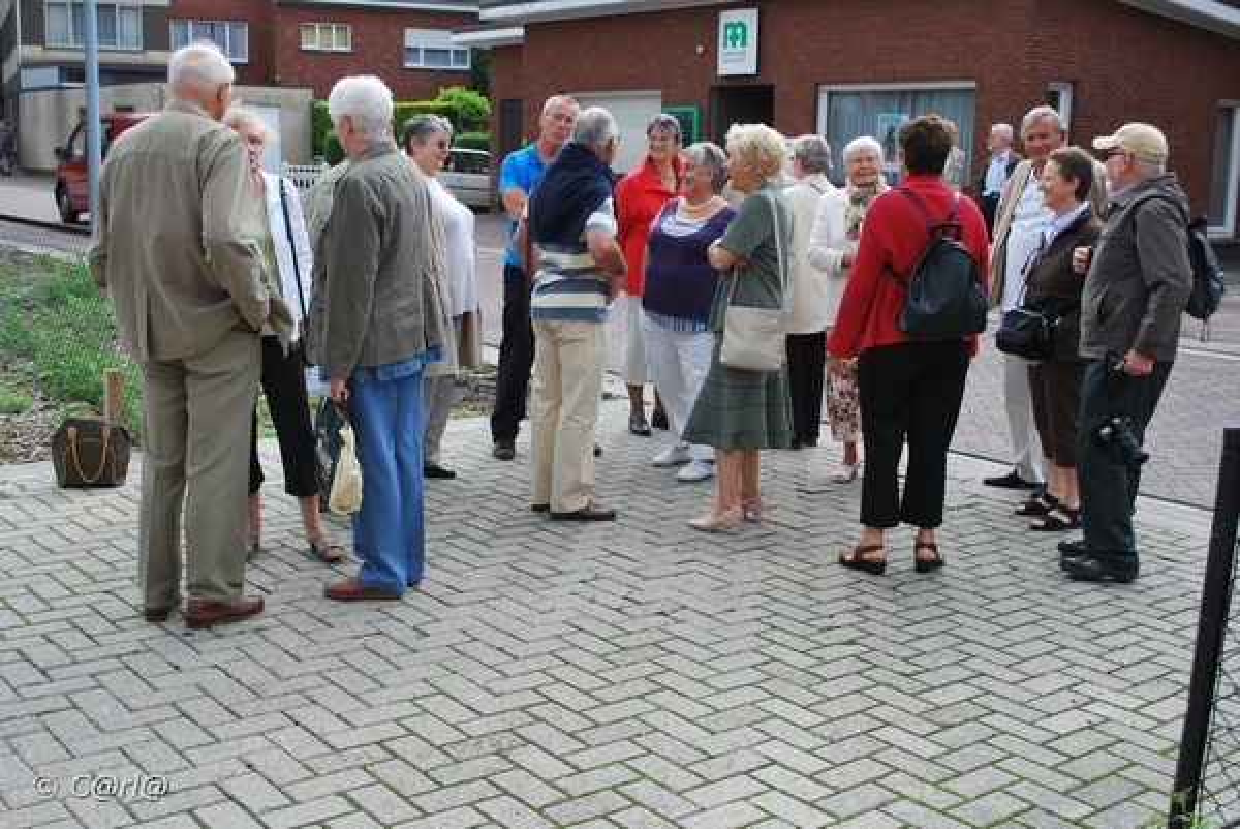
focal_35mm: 39
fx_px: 1344
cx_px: 620
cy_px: 414
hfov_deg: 49.5
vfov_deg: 34.3
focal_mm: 26
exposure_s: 1/125
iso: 100
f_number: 5.6
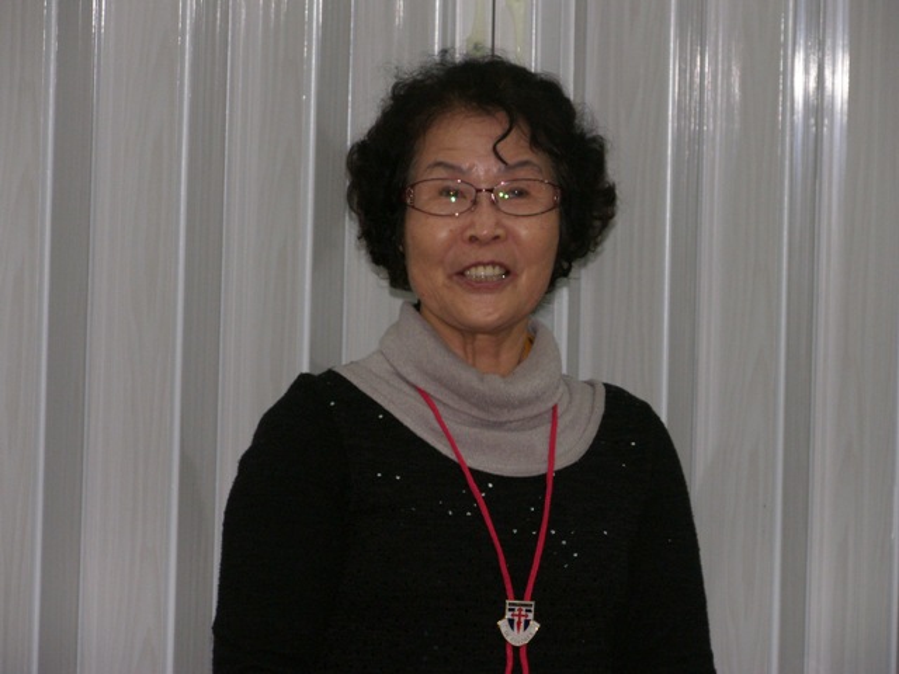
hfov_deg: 7.6
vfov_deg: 5.7
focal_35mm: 260
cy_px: 337
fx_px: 6752
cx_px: 450
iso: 100
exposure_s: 1/200
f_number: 4.6
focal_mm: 66.7
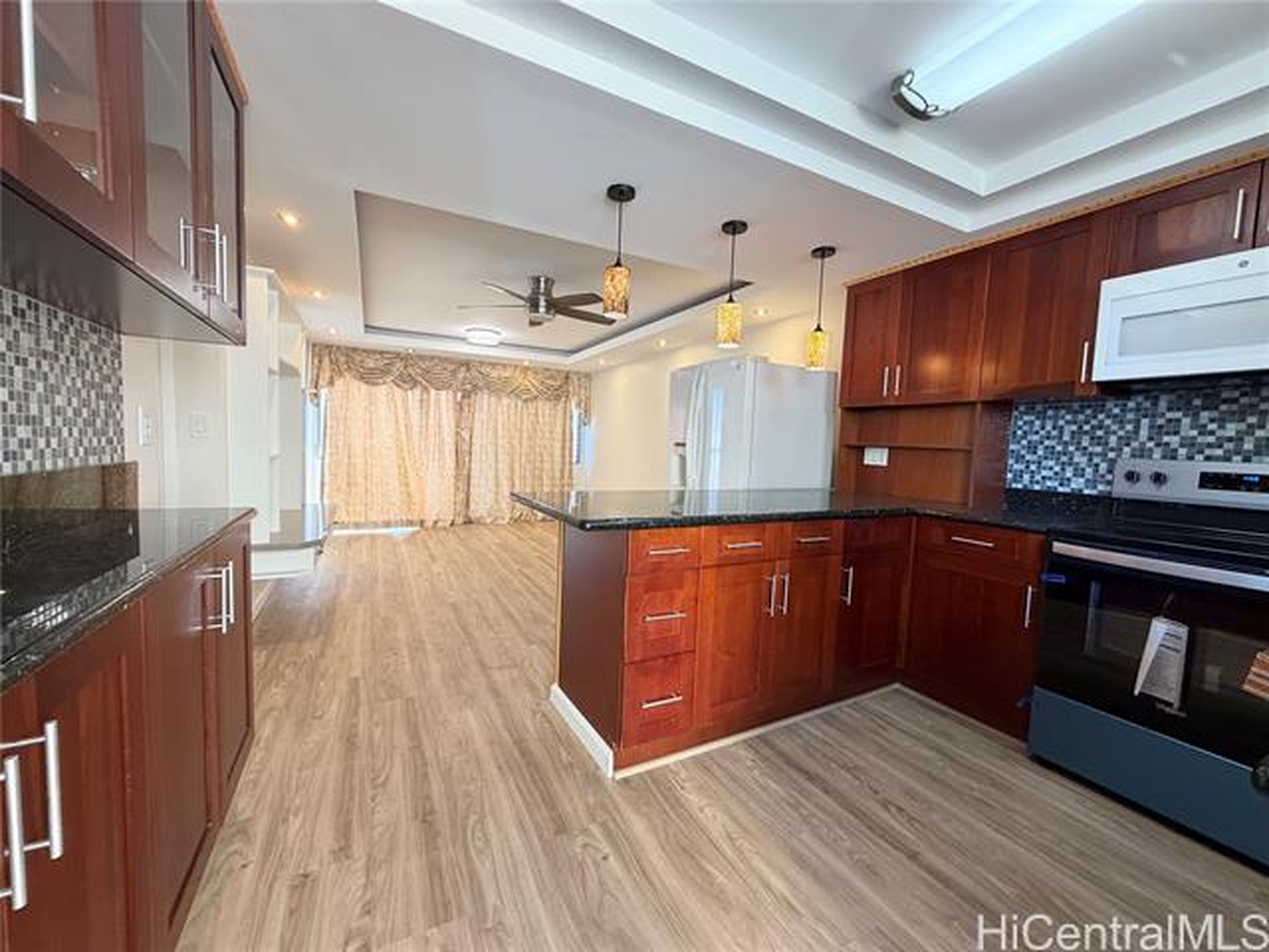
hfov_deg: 102.1
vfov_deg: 85.7
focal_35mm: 14
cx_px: 634
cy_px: 476
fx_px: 513
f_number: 2.2
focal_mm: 2.22
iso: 200
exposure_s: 1/60
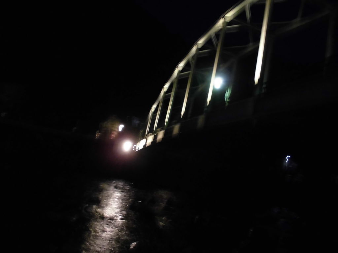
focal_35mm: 26
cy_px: 126
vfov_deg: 53.1
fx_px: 254
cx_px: 169
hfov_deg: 67.3
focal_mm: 4.6
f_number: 3.5
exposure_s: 1/2
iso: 400
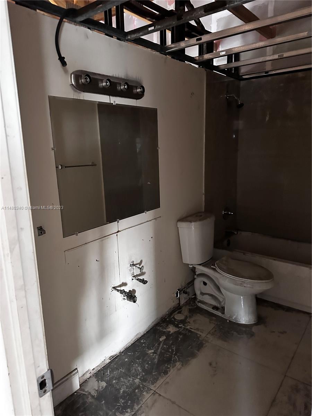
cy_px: 208
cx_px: 156
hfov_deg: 56.8
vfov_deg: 71.6
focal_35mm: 24
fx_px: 288
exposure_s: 1/37
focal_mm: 6.86
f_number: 1.78
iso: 1000
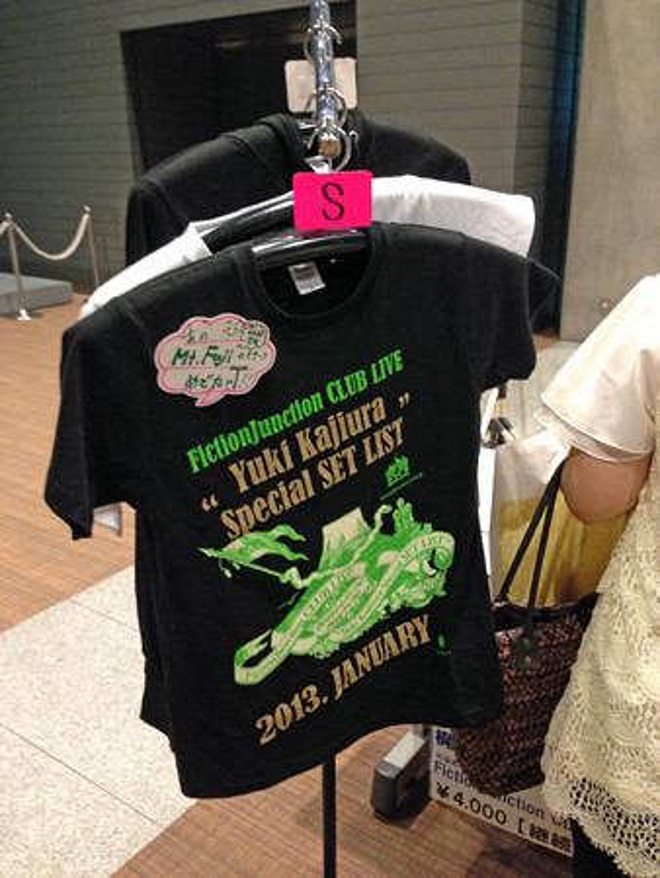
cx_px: 330
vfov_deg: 55.3
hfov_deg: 43.0
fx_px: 838
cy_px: 439
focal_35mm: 33
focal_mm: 4.13
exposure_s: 1/20
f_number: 2.4
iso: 320
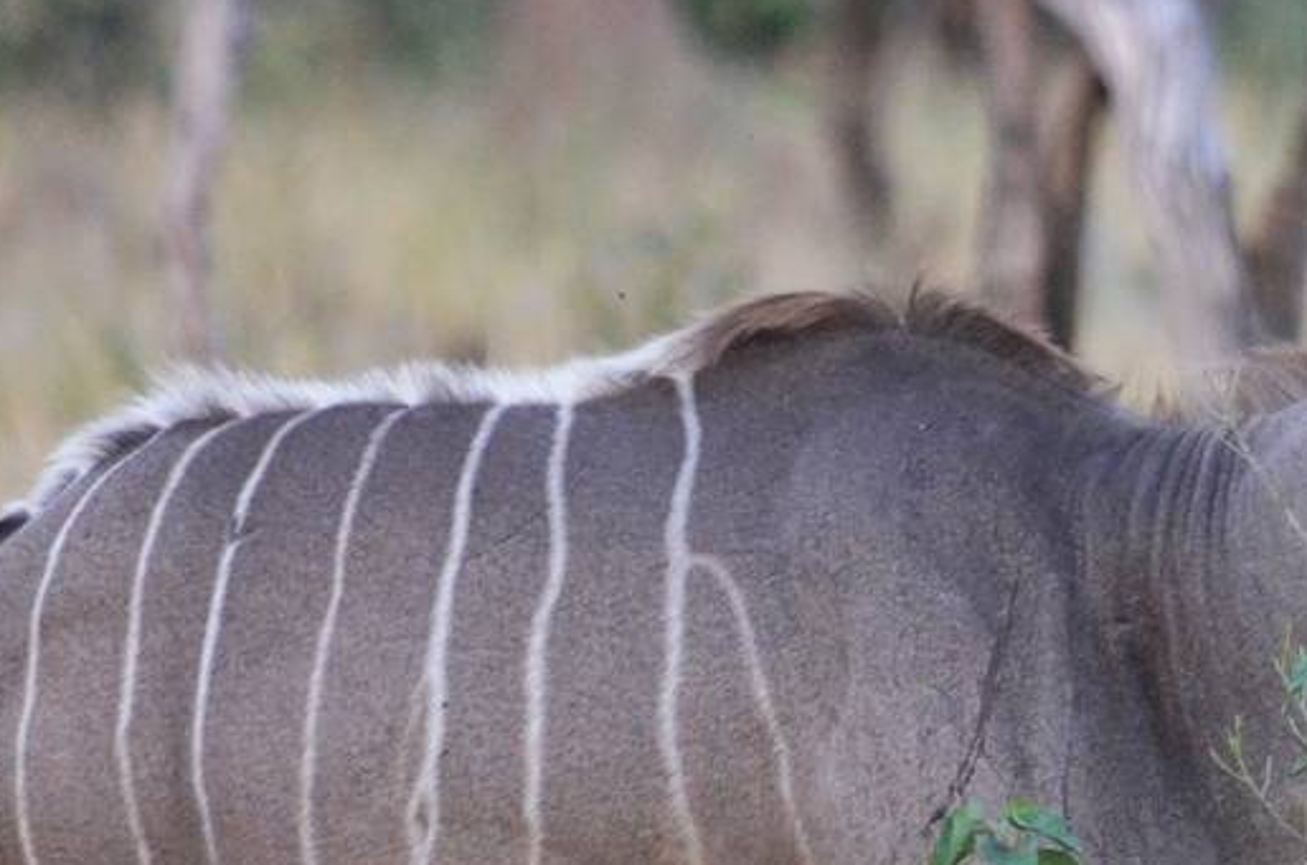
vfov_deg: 0.6
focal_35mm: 2330
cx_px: 1322
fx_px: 84409
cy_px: 436
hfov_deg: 0.9
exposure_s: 1/640
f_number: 6.3
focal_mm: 500
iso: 2500
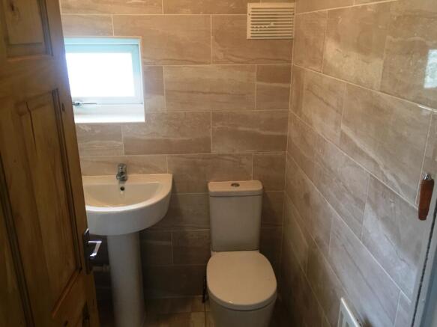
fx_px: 366
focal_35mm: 29
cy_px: 164
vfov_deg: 48.2
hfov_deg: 61.7
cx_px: 218
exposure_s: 1/33
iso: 125
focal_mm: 4.15
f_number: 2.2
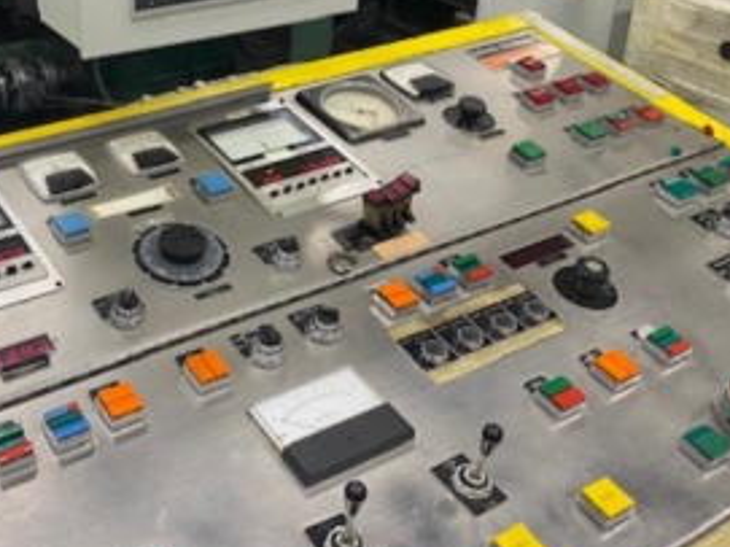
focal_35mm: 48
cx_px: 180
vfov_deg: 30.0
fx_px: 1012
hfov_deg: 38.6
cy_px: 187
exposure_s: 1/41
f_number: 1.8
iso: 125
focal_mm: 4.25
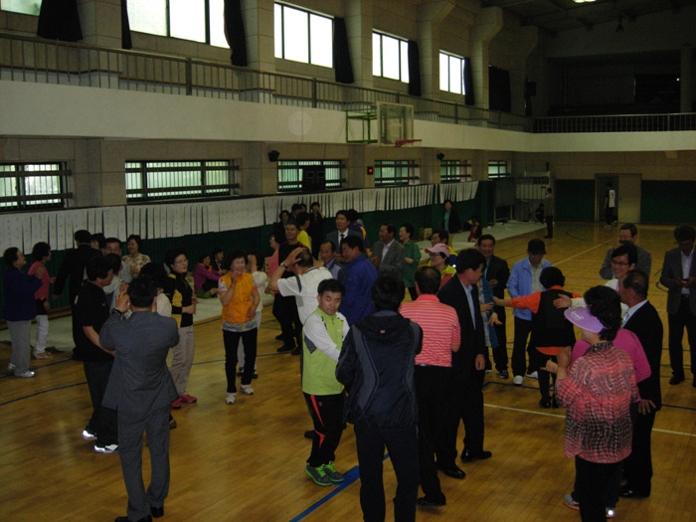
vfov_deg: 39.7
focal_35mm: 36
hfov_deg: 51.4
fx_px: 724
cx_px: 348
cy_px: 261
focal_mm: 7.5
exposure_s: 1/128
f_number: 2.7
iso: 200
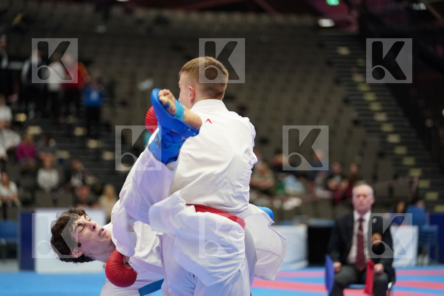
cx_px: 222
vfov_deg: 10.5
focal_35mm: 130
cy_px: 148
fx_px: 1603
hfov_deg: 15.8
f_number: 2.8
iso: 3200
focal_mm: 130
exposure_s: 1/1000
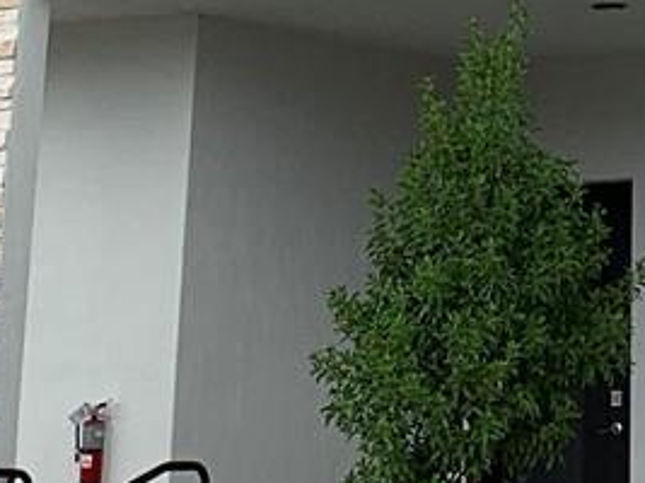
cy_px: -623
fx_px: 2905
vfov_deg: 8.7
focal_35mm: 156
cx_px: 855
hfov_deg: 12.3
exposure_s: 1/1332
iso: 25
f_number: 1.8
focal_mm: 4.25
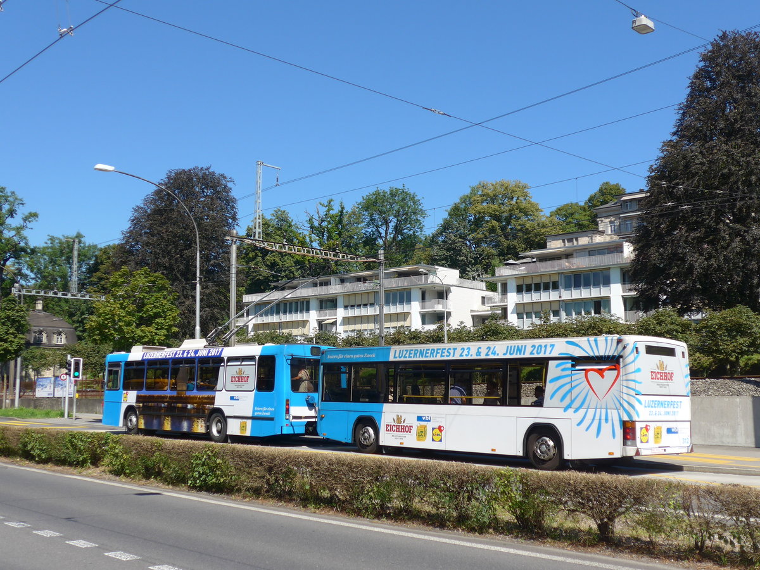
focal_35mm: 41
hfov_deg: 45.8
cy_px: 285
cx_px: 380
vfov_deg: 35.1
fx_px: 900
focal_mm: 8.4
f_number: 2.8
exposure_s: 1/1300
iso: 80
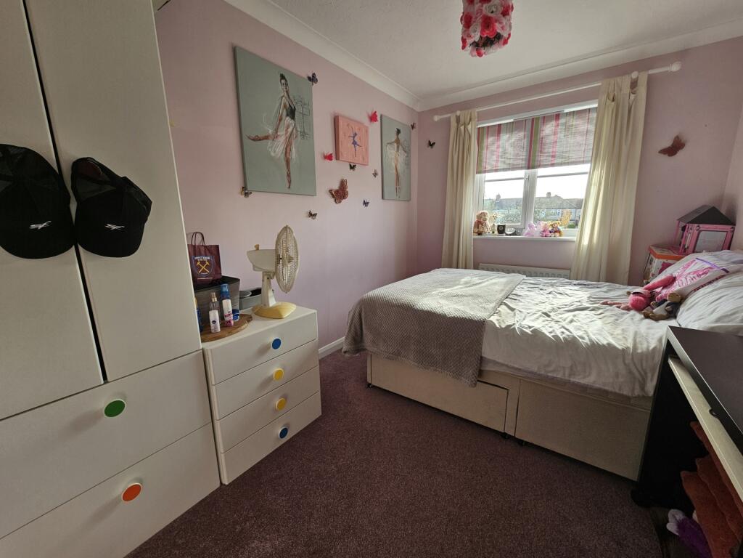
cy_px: 279
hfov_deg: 106.2
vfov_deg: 89.9
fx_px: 279
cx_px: 372
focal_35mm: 13
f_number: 2.2
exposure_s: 1/100
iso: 50
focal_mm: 2.2
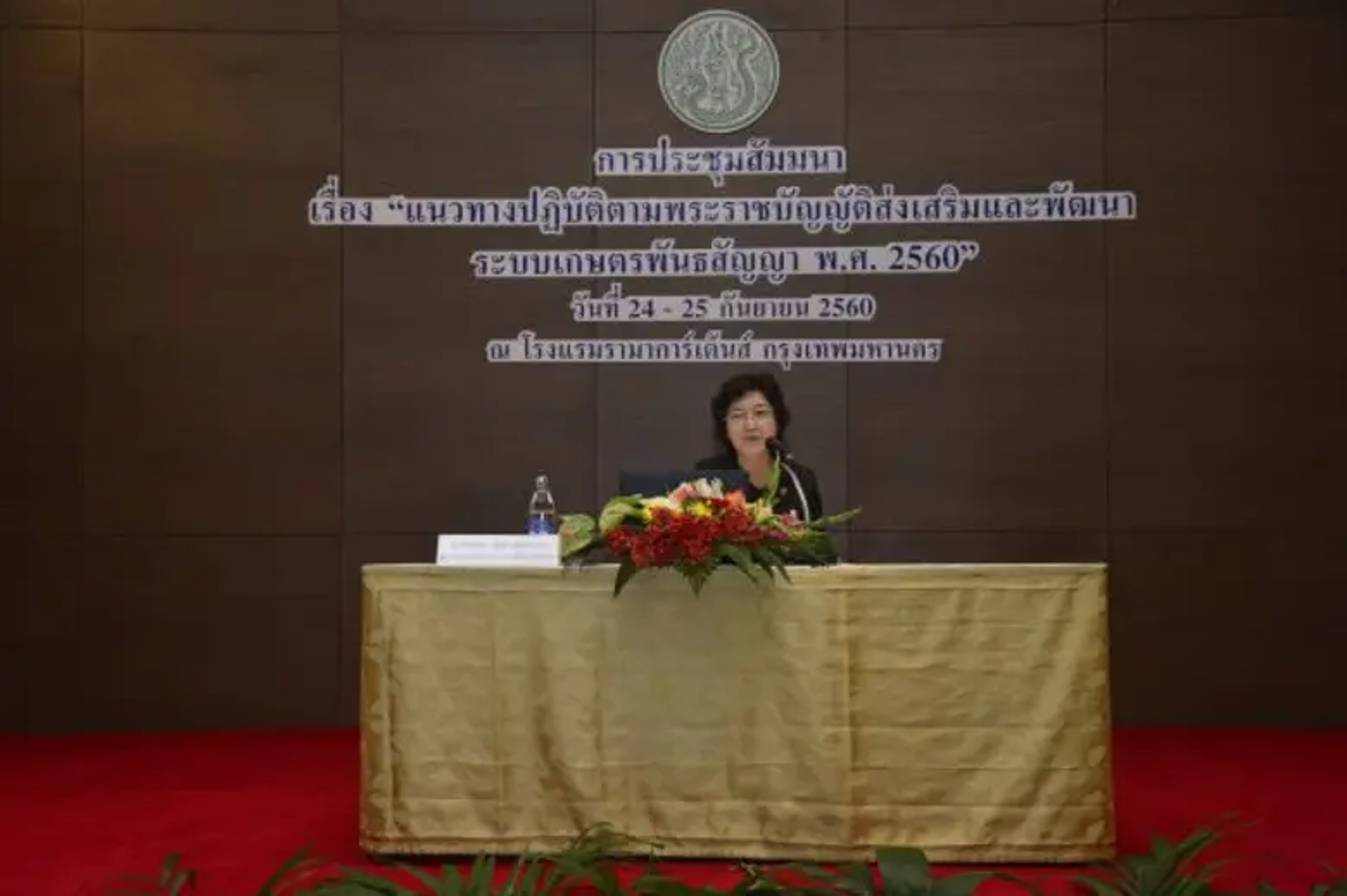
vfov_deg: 27.0
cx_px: 674
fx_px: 1870
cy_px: 448
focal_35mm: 50
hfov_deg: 39.6
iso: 1600
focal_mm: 50
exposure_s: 1/160
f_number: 6.3
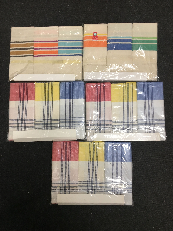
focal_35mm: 29
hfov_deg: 48.2
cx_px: 86
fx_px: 193
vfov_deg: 61.7
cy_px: 116
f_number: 2.2
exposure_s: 1/33
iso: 64
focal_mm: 4.15
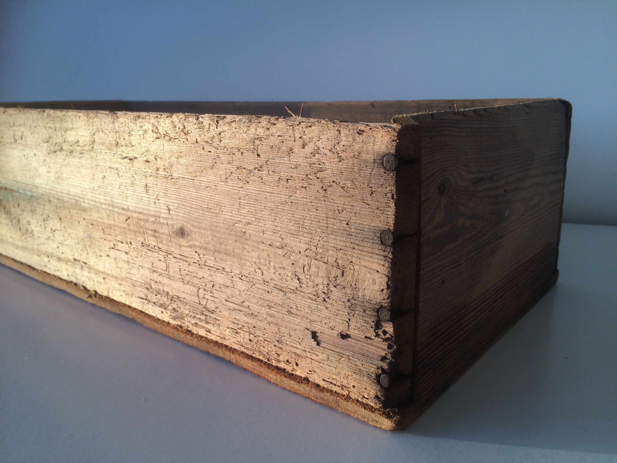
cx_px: 308
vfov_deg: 48.2
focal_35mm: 29
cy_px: 232
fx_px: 517
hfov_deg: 61.7
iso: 32
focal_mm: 4.15
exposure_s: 1/178
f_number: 2.2
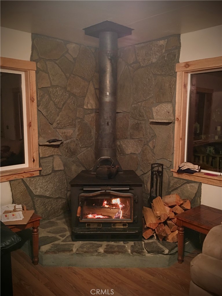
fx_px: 248
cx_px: 111
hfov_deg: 48.2
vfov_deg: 61.6
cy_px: 148
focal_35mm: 29
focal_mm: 4.15
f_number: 2.2
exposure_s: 1/4
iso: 100
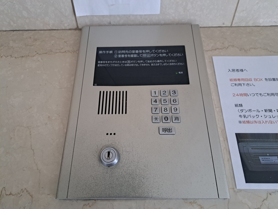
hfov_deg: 71.6
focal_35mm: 24
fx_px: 193
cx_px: 139
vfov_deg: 56.8
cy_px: 104
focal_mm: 5.23
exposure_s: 1/25
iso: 400
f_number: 1.8
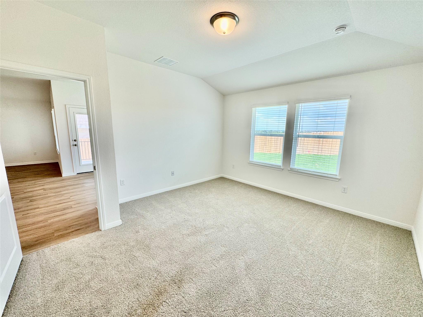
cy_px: 158
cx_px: 212
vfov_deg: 85.7
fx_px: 171
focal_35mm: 14
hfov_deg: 102.1
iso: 64
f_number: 2.2
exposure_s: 1/120
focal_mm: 2.22
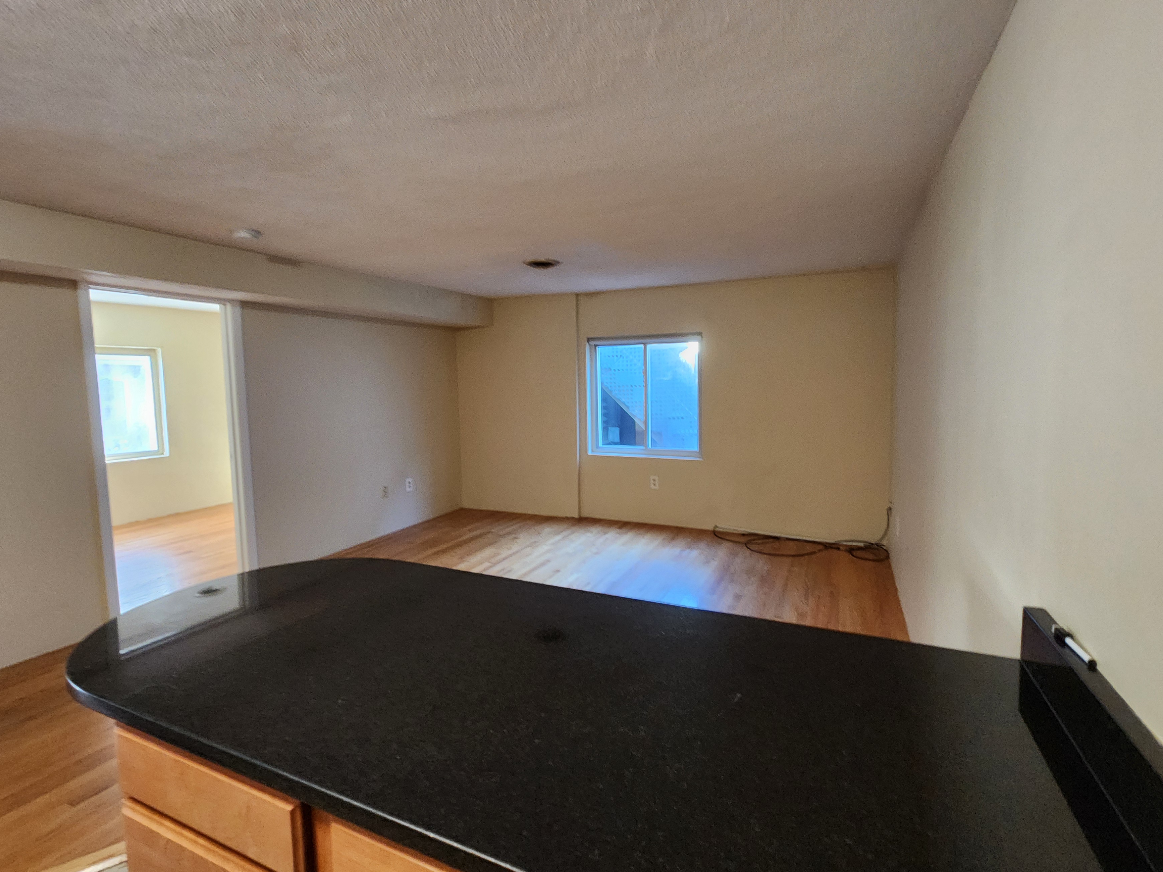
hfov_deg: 98.2
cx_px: 595
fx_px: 504
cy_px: 420
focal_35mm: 15
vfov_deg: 81.7
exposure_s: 1/30
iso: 320
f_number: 2.2
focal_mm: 2.2
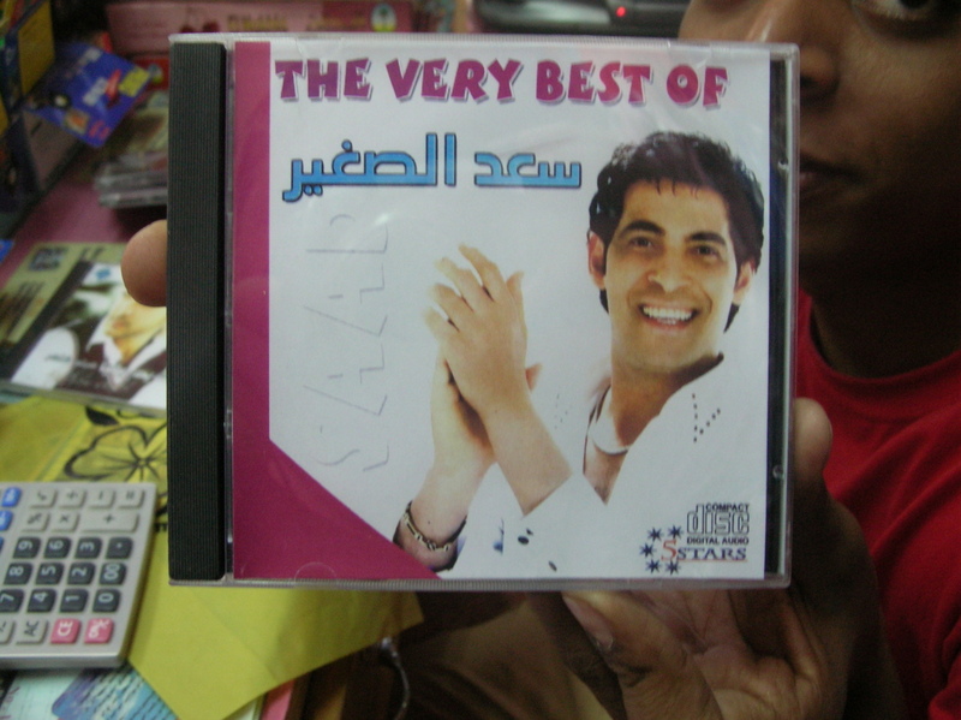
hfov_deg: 44.8
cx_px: 480
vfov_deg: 34.3
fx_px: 1165
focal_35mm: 42
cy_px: 360
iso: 158
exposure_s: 1/28.3
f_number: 2.8
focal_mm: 6.9
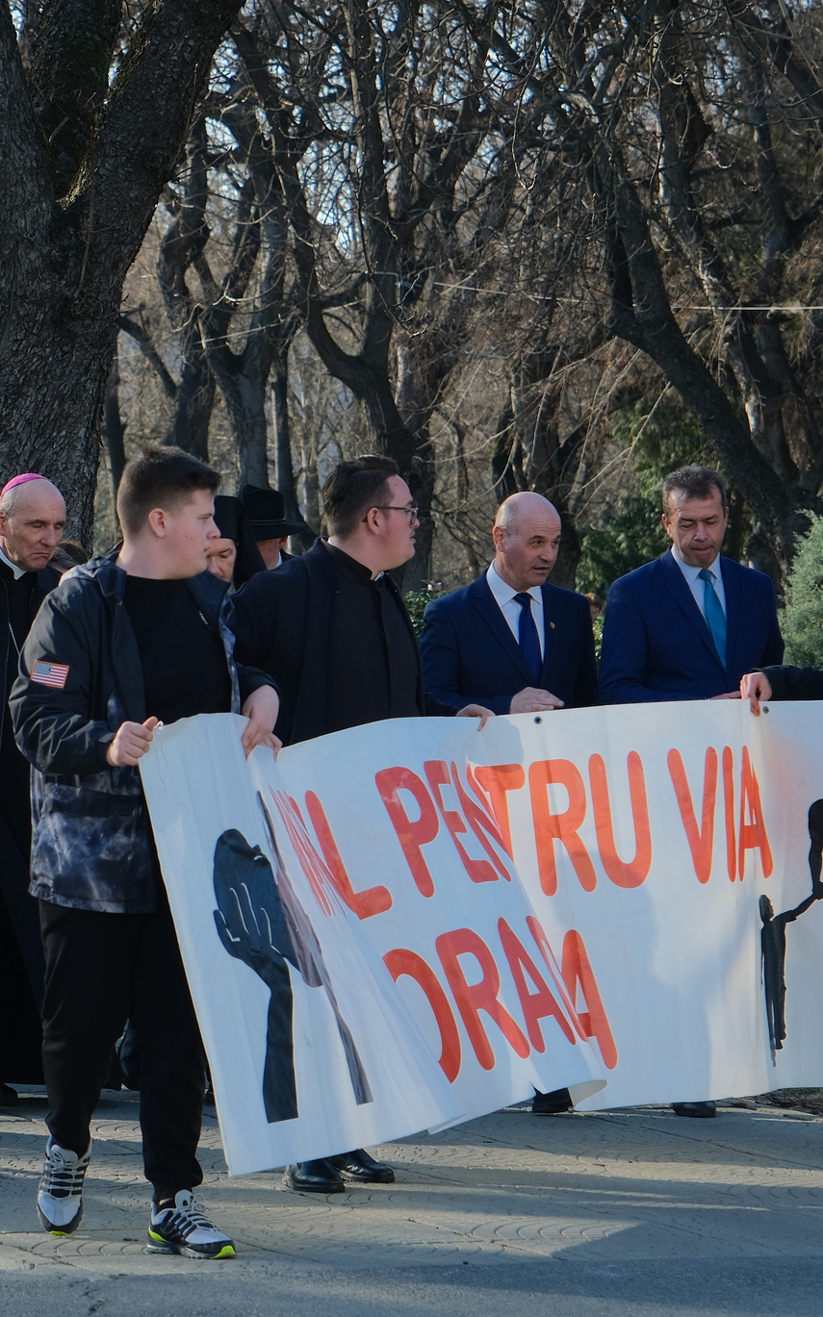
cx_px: 207
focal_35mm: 184
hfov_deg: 7.1
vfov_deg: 11.4
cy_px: 658
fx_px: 6607
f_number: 5.6
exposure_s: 1/300
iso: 320
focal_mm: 80
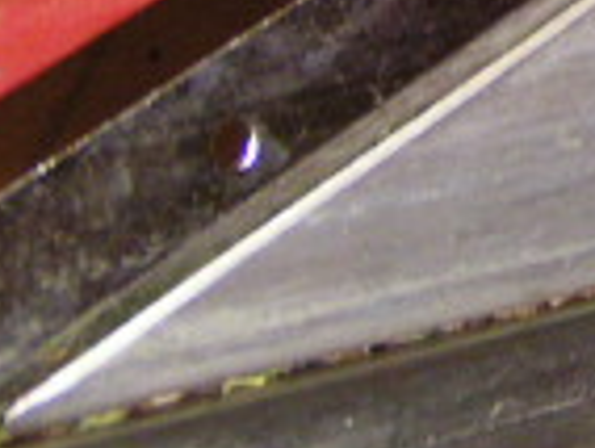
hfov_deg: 11.4
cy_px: -536
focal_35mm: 171
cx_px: 637
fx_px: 2944
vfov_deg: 8.2
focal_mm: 5.8
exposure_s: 1/20
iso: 200
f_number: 2.8
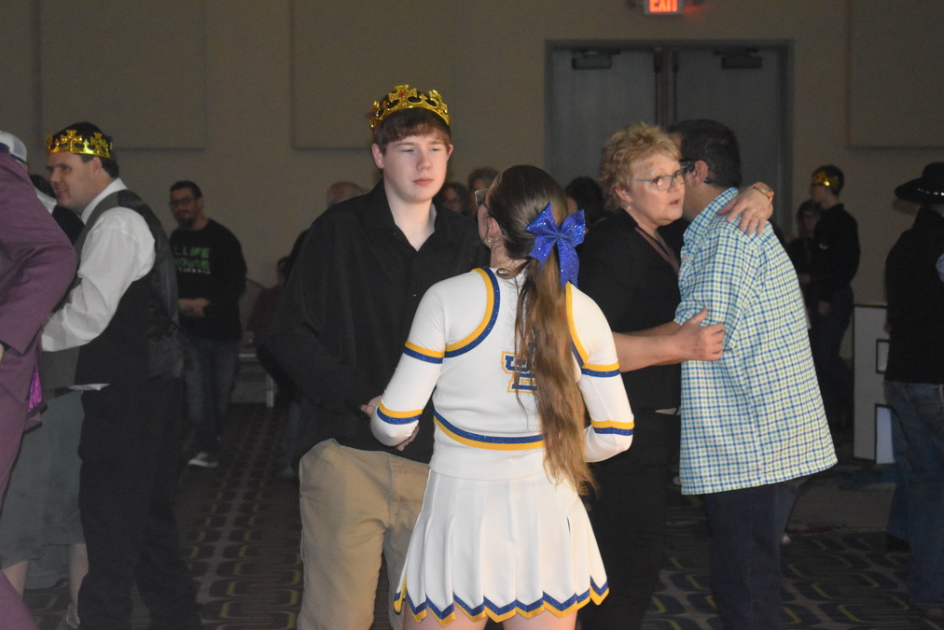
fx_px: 2190
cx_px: 472
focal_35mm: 84
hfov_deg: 24.3
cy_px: 314
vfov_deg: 16.4
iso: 5600
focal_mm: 55
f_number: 5.6
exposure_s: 1/60
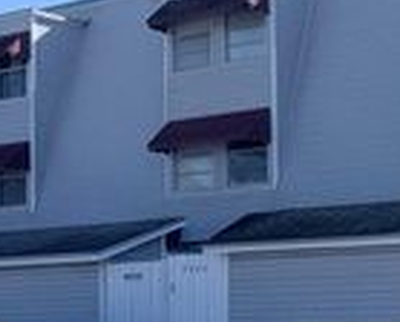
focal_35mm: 84
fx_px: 997
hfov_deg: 19.6
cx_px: 604
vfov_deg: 18.2
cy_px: 246
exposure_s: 1/4545
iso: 50
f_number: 1.78
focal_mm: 6.76
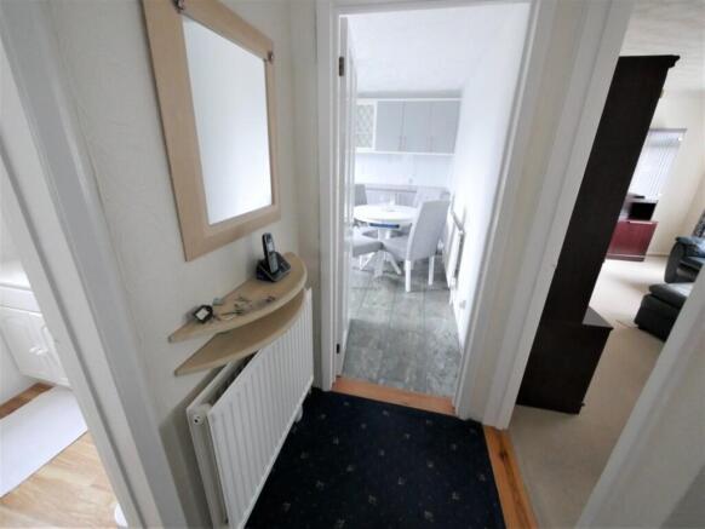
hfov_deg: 102.0
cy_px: 264
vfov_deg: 85.7
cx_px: 352
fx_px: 285
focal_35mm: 14
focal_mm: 7
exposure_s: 1/20
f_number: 4
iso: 3200
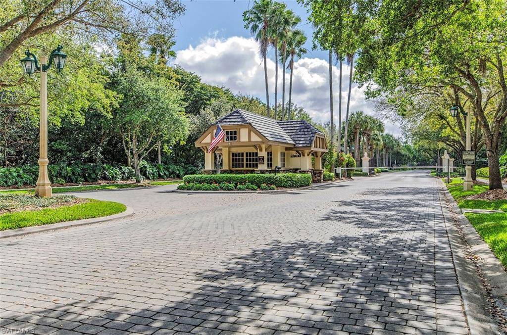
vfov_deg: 43.4
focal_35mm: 30
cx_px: 254
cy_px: 168
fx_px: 421
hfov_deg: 62.1
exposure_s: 1/200
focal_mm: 20
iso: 125
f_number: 9
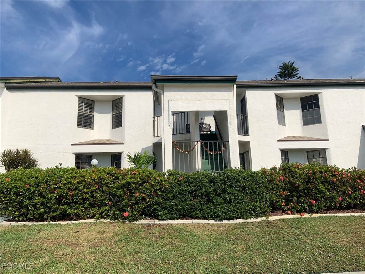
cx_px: 182
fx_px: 274
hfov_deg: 67.3
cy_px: 137
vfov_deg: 53.1
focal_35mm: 26
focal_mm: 4.25
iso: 25
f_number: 1.8
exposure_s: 1/4902
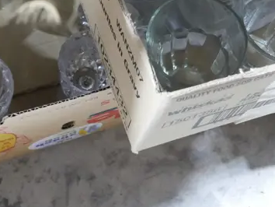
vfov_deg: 17.1
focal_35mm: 81
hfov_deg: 24.0
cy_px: -68
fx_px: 644
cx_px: 92
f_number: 3.5
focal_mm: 14
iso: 3200
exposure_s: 1/50
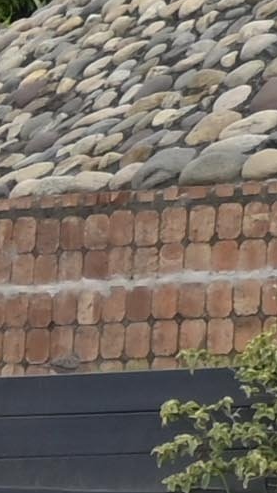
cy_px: -500
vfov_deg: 5.0
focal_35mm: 426
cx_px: 1675
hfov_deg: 2.6
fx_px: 5567
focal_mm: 24
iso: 100
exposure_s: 1/800
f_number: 4.2
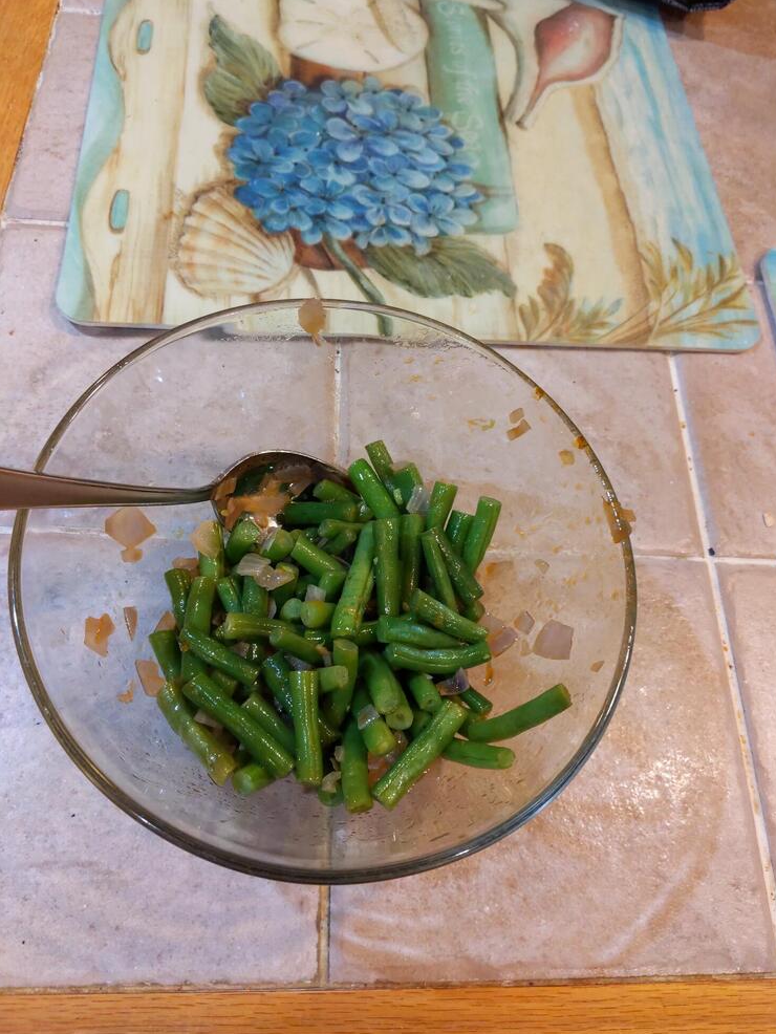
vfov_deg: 65.3
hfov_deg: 51.4
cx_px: 402
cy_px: 517
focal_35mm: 27
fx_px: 807
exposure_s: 1/60
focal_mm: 4.44
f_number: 1.8
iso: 273
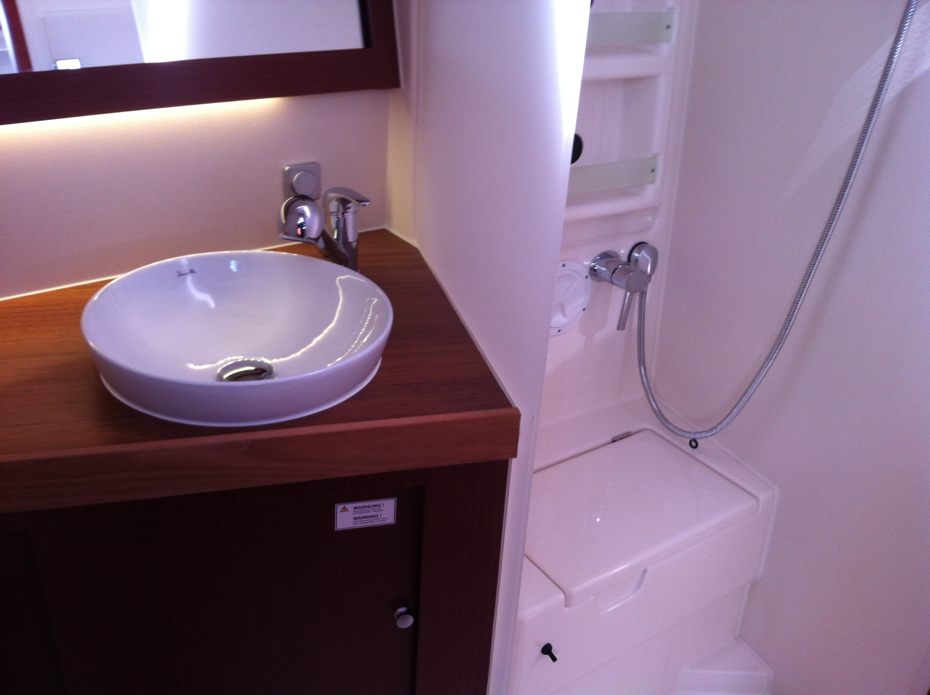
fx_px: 939
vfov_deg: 40.6
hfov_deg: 52.7
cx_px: 465
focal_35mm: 35
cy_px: 348
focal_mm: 3.85
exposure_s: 1/50
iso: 100
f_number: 2.8
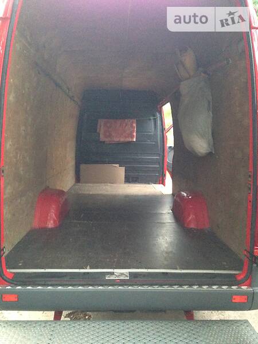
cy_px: 172
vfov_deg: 55.4
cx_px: 129
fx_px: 328
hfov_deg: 42.9
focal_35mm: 33
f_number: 2.4
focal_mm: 4.1
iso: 640
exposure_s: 1/15
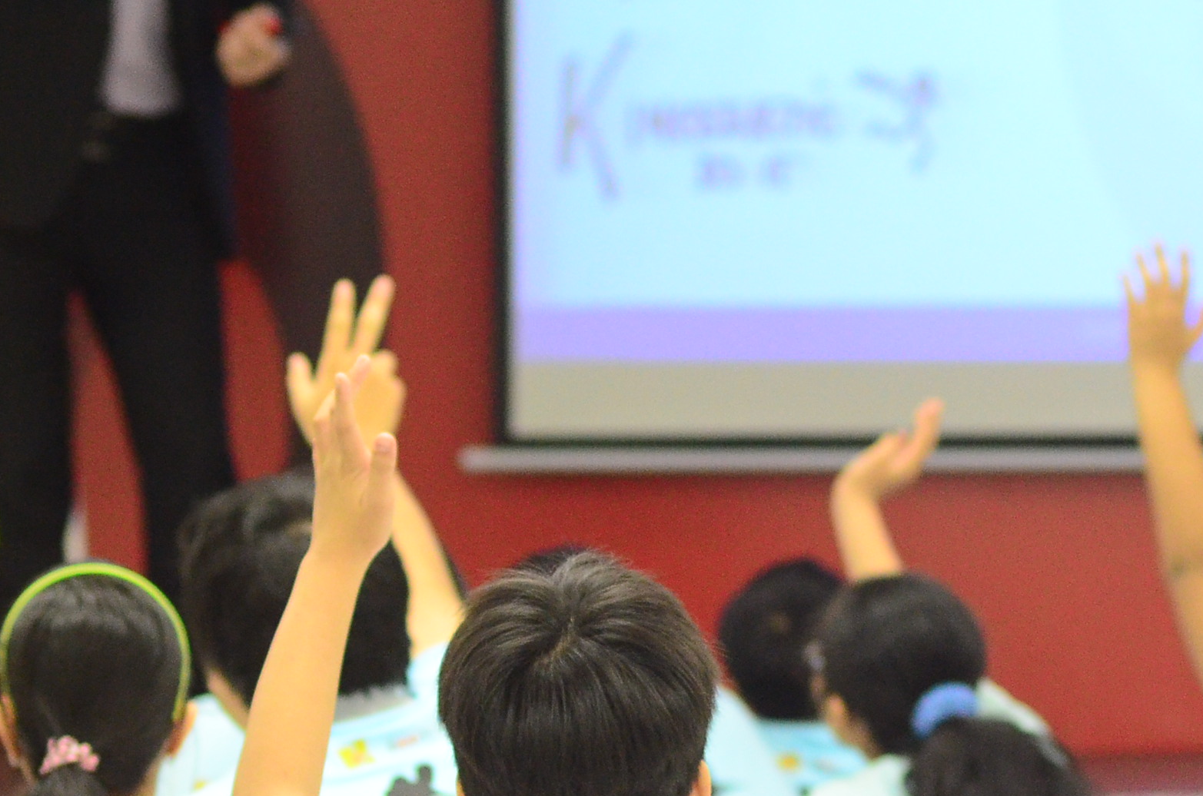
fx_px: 10042
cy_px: 246
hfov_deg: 6.8
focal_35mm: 301
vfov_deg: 4.5
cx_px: 1101
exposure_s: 1/250
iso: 2000
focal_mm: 85
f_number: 3.2
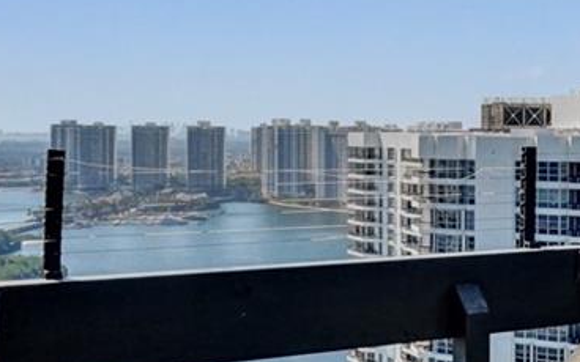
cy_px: 137
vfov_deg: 20.9
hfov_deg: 31.8
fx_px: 980
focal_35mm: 62
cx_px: 487
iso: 1250
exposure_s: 1/640
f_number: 22
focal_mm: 14
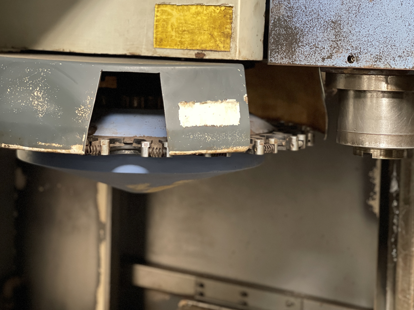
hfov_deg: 25.0
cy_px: 144
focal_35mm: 78
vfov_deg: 18.9
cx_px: 230
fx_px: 933
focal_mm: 7.5
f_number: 2.2
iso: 400
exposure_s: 1/32
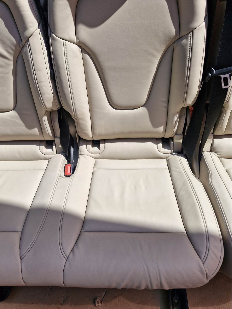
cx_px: 116
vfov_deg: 73.9
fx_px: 205
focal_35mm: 23
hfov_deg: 58.9
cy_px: 154
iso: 50
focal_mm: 5.54
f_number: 1.8
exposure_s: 1/1648
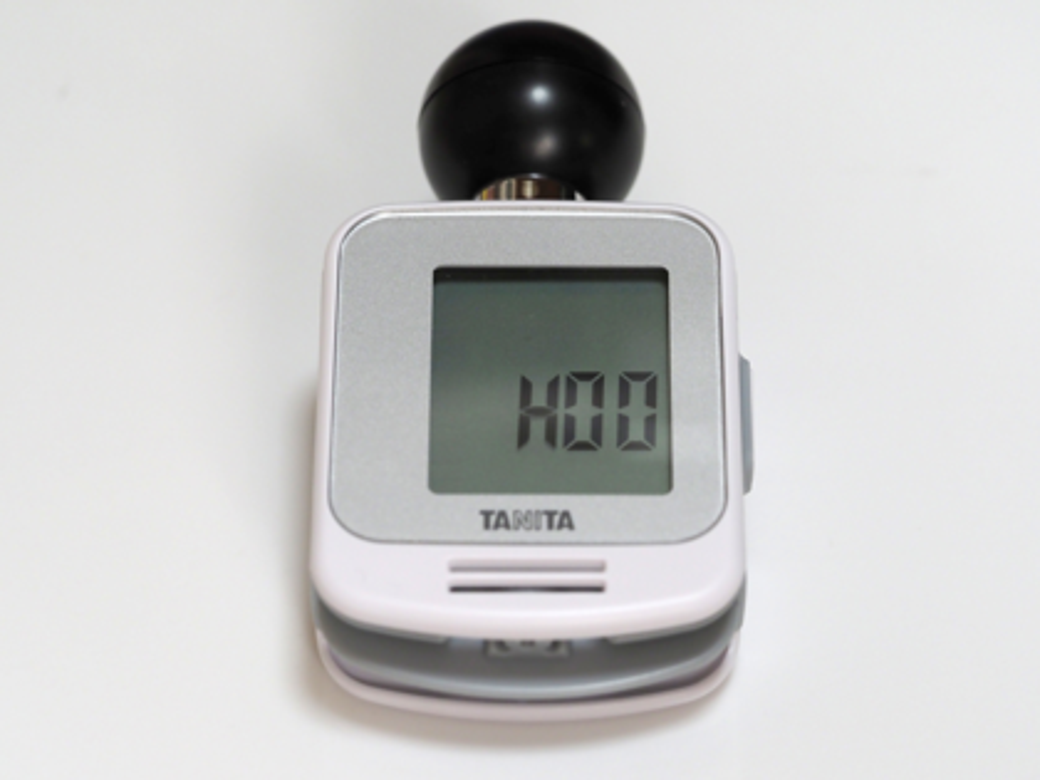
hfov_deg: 16.4
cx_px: 520
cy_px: 390
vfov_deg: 12.3
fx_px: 3605
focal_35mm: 120
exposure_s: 1/125
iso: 800
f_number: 4
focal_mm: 60
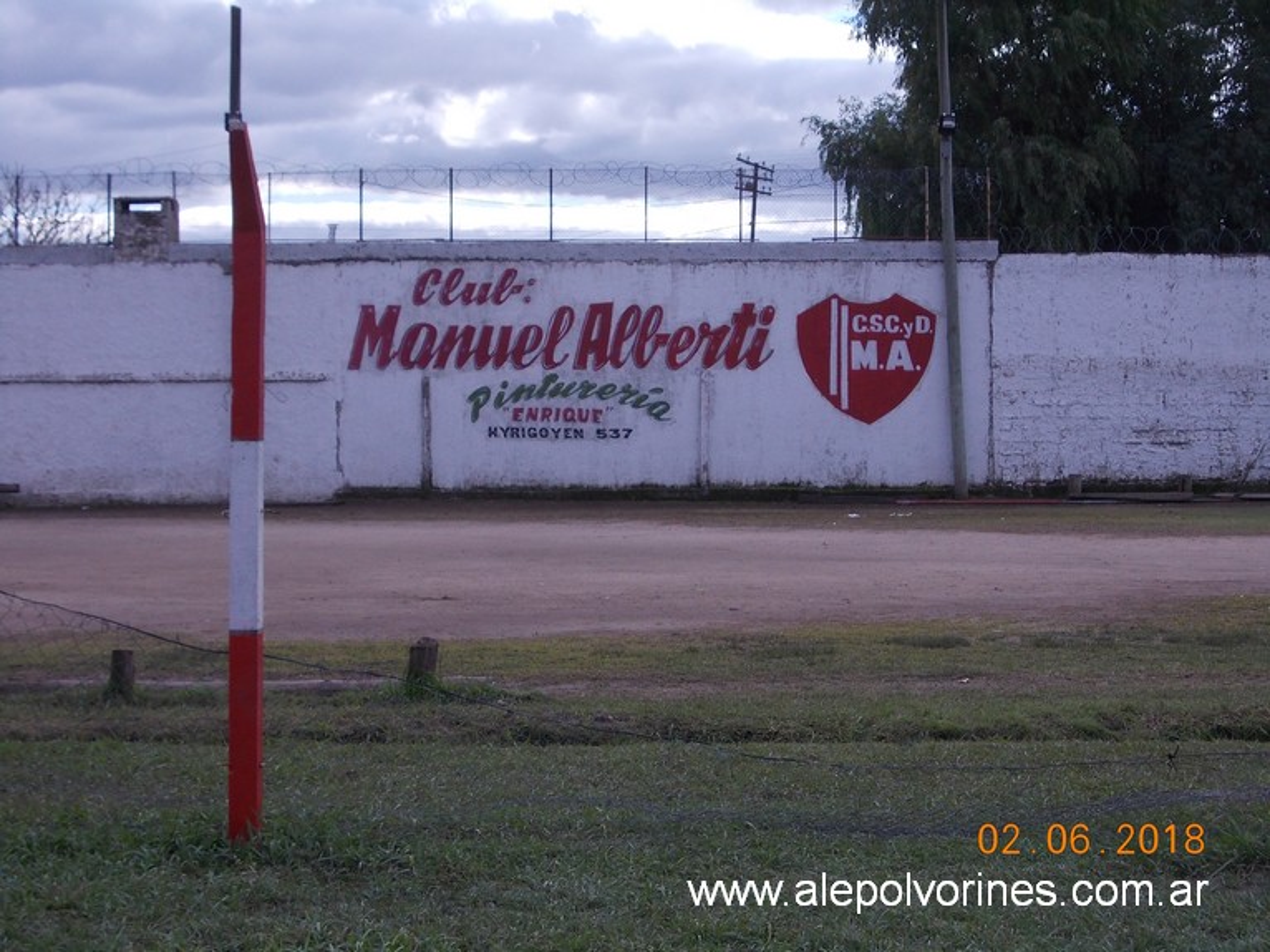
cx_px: 635
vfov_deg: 20.7
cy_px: 476
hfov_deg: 27.4
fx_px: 2604
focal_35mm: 71
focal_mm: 10
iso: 80
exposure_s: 1/500
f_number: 4.3
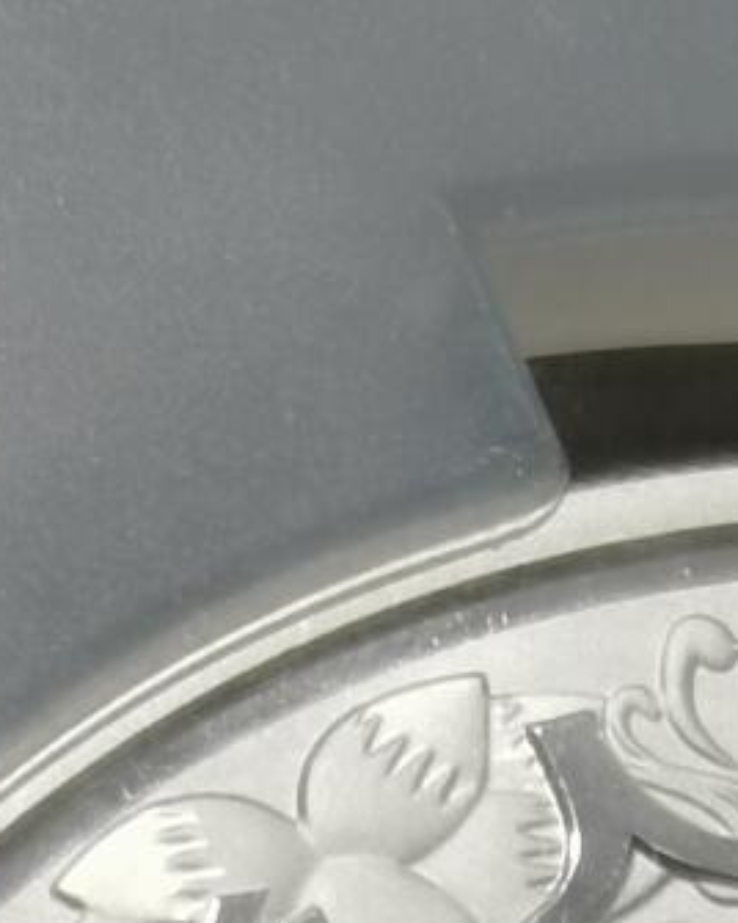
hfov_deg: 4.7
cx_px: 1115
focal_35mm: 325
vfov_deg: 5.8
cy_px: 1857
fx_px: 8873
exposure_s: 1/90
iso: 50
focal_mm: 5.58
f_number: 1.8
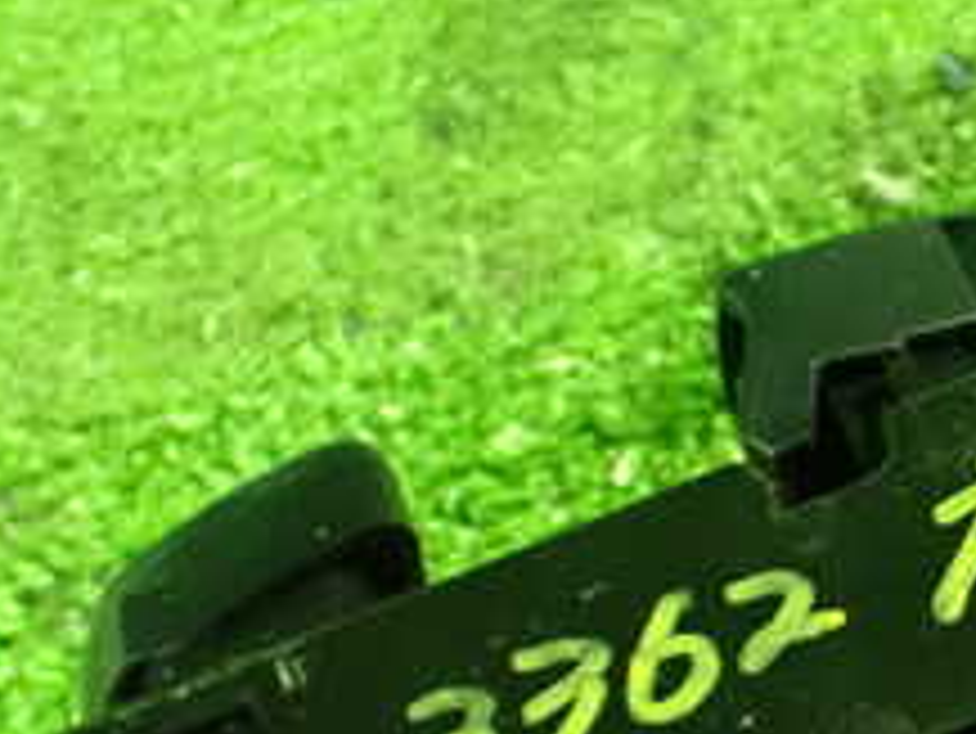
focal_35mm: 83
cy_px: 671
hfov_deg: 22.2
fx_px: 2341
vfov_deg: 17.5
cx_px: 1079
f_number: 2.3
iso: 1600
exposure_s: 1/25
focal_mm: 5.4
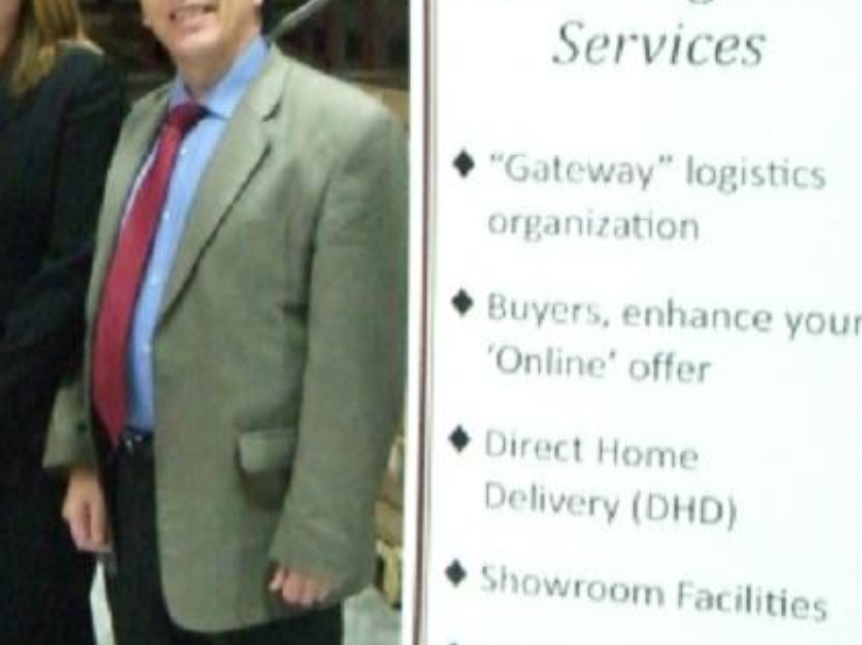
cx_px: -8
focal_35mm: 82
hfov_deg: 22.9
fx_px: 2041
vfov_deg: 17.6
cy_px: 27
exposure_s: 1/15
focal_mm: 6.2
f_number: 2.7
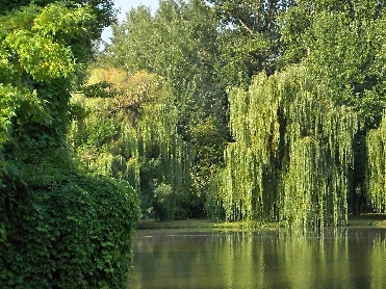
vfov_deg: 13.4
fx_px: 1226
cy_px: 166
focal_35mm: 110
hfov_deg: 17.8
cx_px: 285
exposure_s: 1/400
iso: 80
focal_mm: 7.2
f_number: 3.6
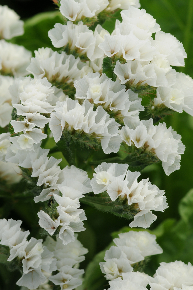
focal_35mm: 246
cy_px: 151
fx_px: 1981
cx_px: 48
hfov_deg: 5.6
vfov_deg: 8.4
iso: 200
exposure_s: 1/125
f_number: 11
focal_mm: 105
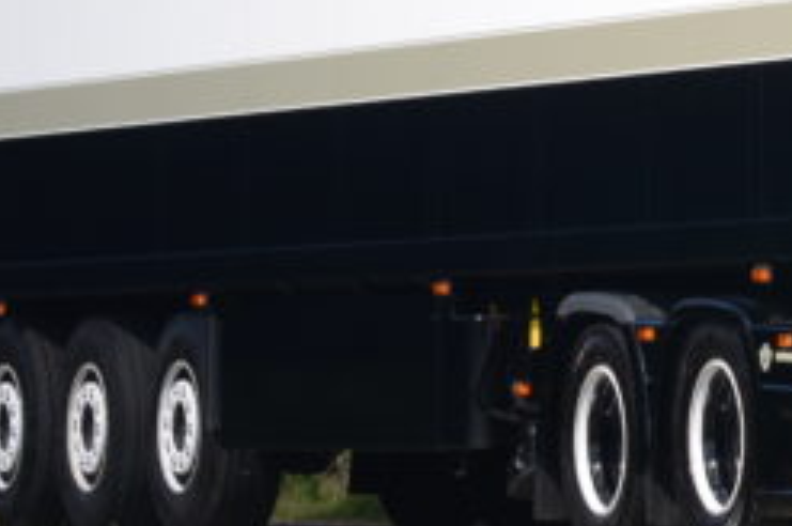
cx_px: 840
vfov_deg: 3.3
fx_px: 9206
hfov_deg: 4.9
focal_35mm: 419
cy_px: 34
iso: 200
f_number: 10
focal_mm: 90
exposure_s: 1/125
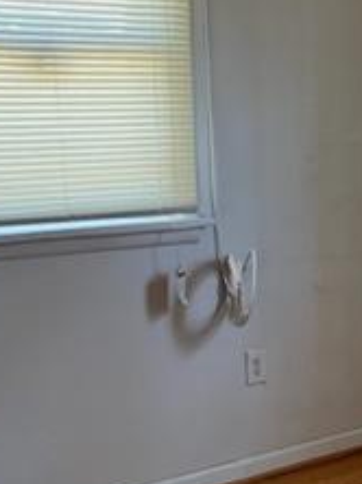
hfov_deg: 18.7
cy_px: 338
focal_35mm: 75
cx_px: 423
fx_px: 1048
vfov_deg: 25.8
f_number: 1.5
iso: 200
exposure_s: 1/60
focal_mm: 5.7
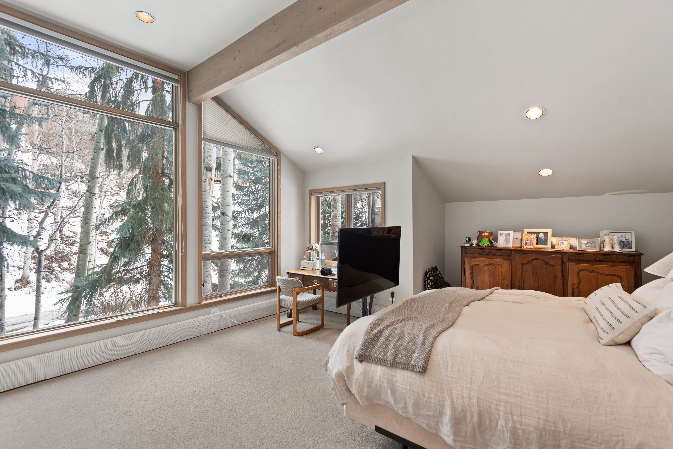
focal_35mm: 17
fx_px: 318
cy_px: 224
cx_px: 336
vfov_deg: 70.5
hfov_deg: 93.3
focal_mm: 17
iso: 100
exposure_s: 1.6
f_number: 7.1
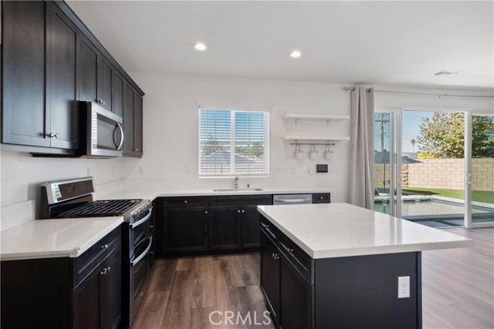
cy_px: 164
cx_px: 247
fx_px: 247
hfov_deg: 90.0
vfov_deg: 67.4
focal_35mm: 18
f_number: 22
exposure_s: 13
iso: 40
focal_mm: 18
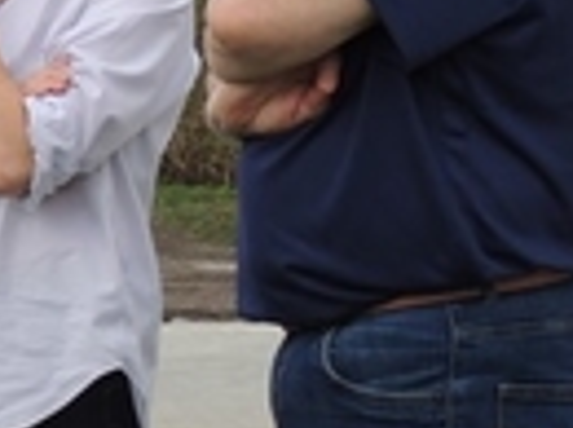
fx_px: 3288
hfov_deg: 9.7
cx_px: -203
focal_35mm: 199
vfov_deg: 7.4
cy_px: 393
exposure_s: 1/500
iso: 100
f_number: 3.4
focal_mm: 7.6
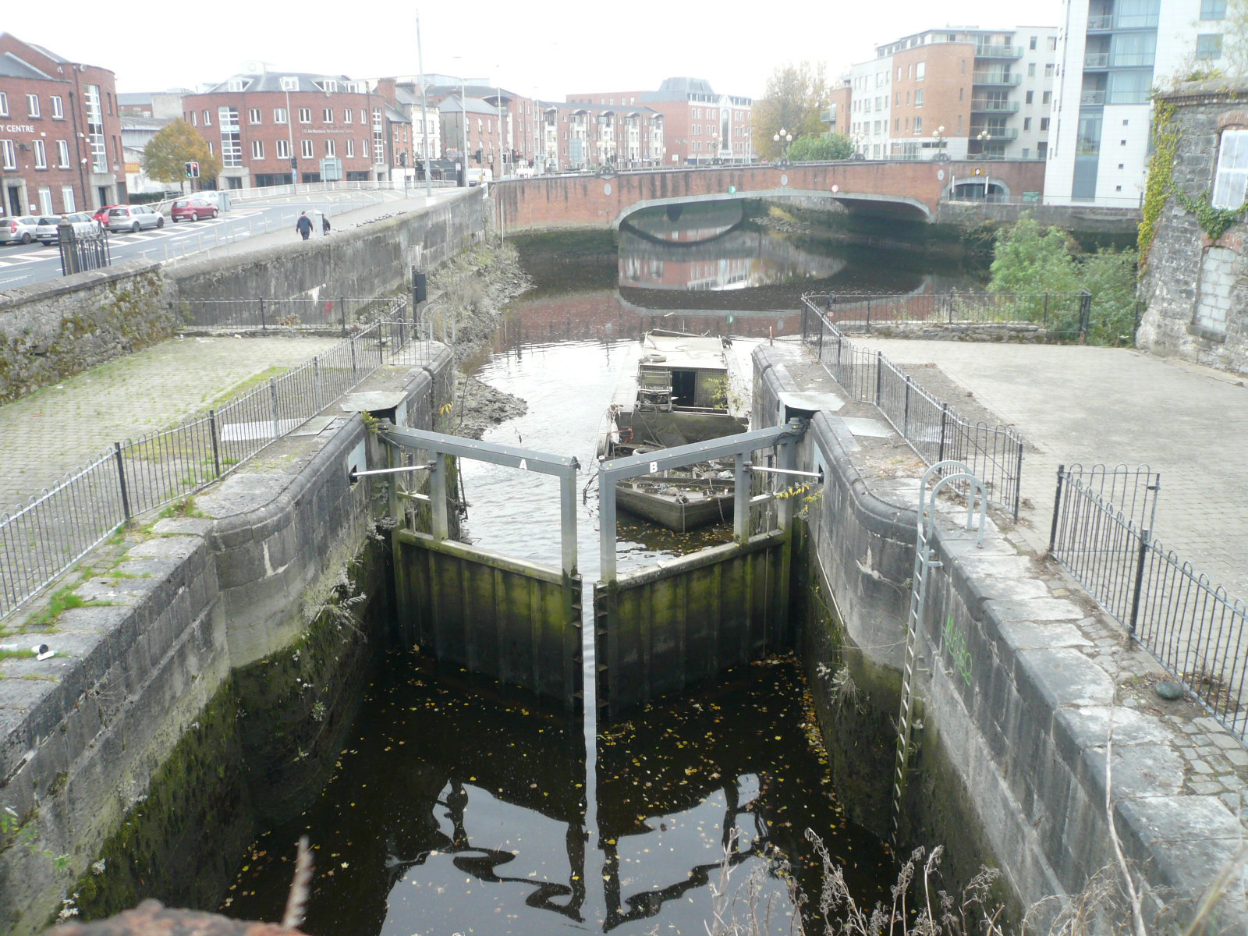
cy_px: 468
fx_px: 1009
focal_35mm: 28
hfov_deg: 63.4
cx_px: 624
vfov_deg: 49.7
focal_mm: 4.6
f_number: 2.8
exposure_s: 1/125
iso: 100
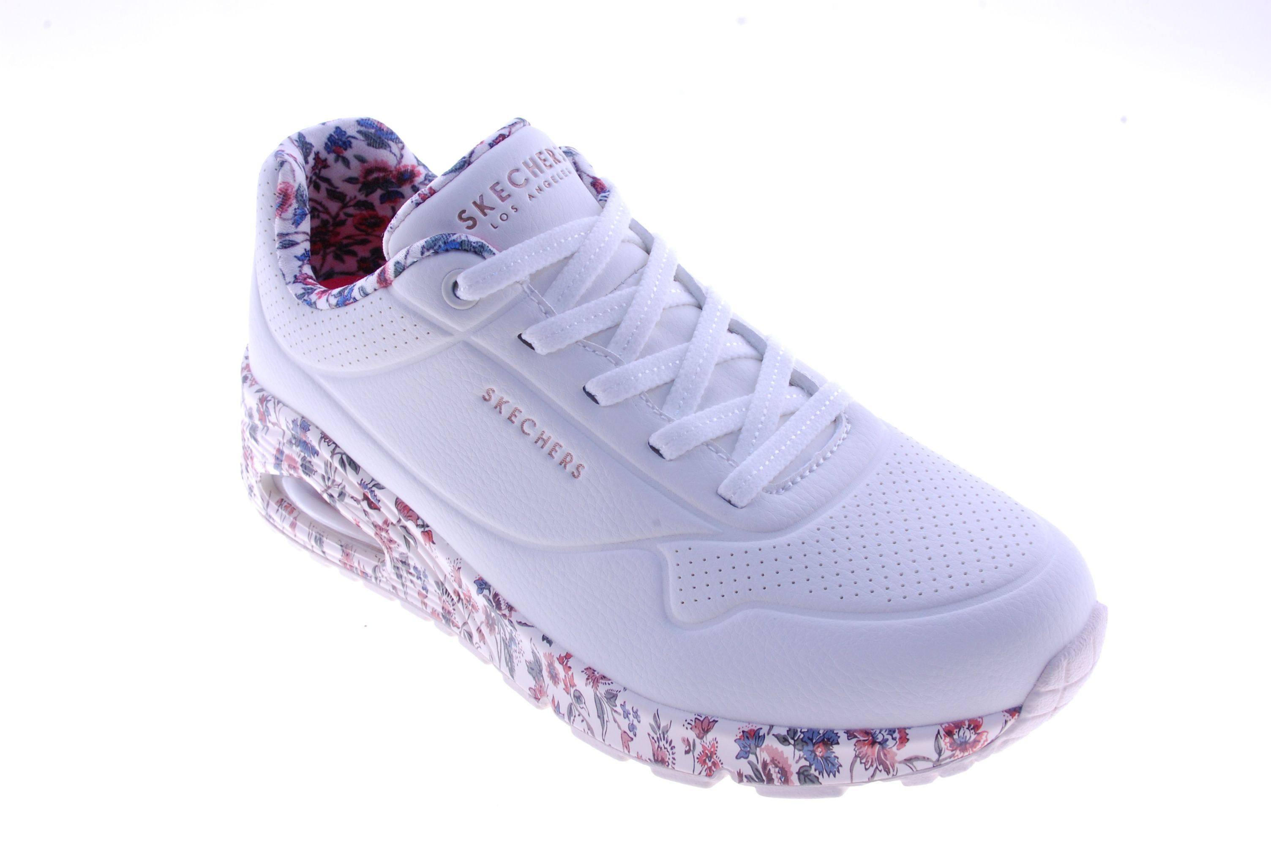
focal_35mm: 45
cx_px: 636
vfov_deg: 29.8
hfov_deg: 43.6
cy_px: 422
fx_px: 1587
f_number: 13
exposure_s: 1/30
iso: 800
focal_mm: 30
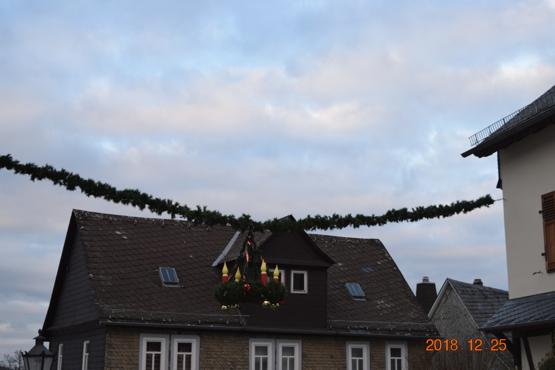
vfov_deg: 23.4
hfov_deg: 34.5
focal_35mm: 58
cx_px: 278
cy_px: 185
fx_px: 894
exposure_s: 1/125
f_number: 5.6
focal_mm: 38
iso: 160
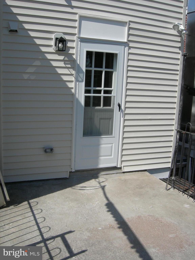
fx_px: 270
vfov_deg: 51.4
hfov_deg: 39.7
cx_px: 98
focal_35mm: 36
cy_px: 130
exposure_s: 1/357
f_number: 6.8
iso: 64
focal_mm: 7.5
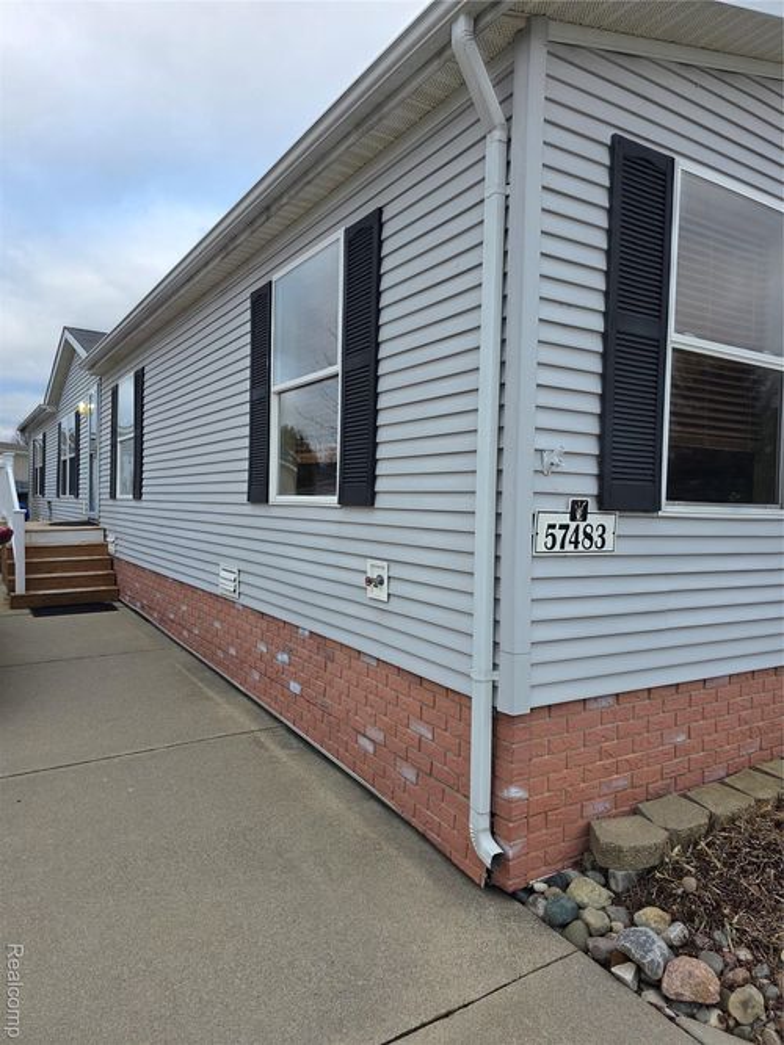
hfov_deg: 58.9
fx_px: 695
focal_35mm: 23
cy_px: 522
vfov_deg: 73.9
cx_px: 392
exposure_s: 1/180
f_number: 1.7
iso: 40
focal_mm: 6.3
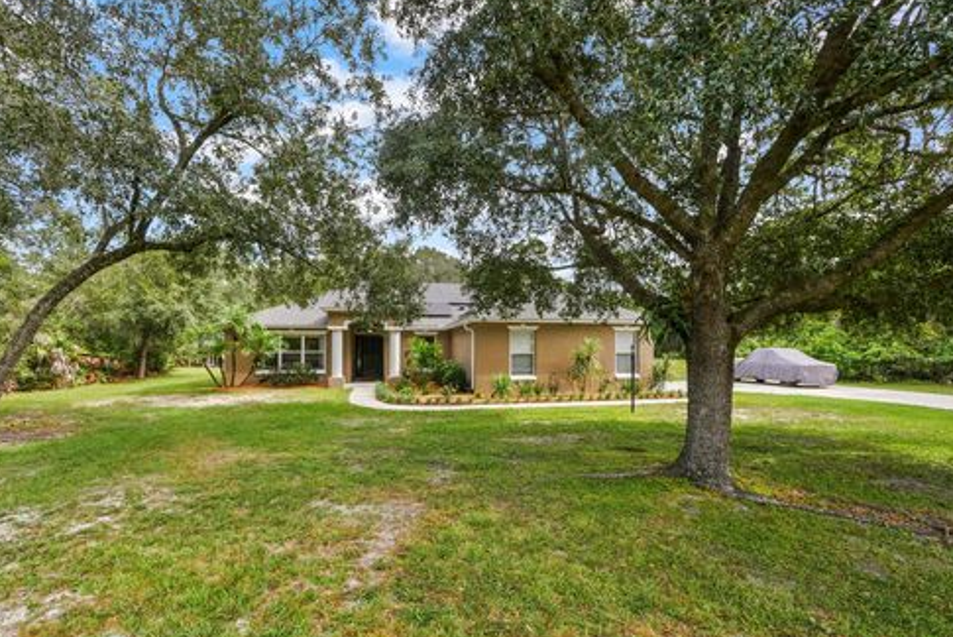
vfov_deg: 77.3
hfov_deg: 100.4
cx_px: 477
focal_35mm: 15
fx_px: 397
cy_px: 343
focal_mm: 7
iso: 200
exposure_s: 1/200
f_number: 5.6
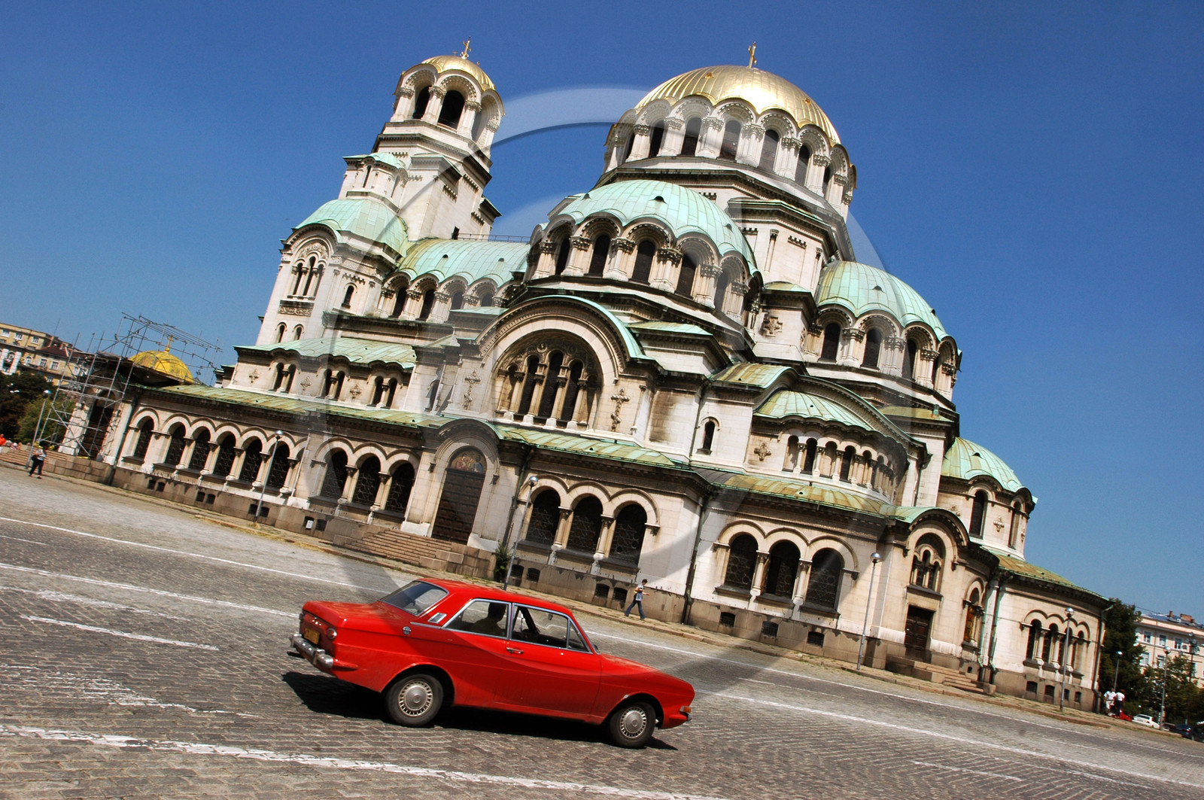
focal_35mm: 26
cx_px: 602
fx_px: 852
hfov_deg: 70.5
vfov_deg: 50.3
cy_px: 400
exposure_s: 1/250
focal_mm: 17
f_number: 13
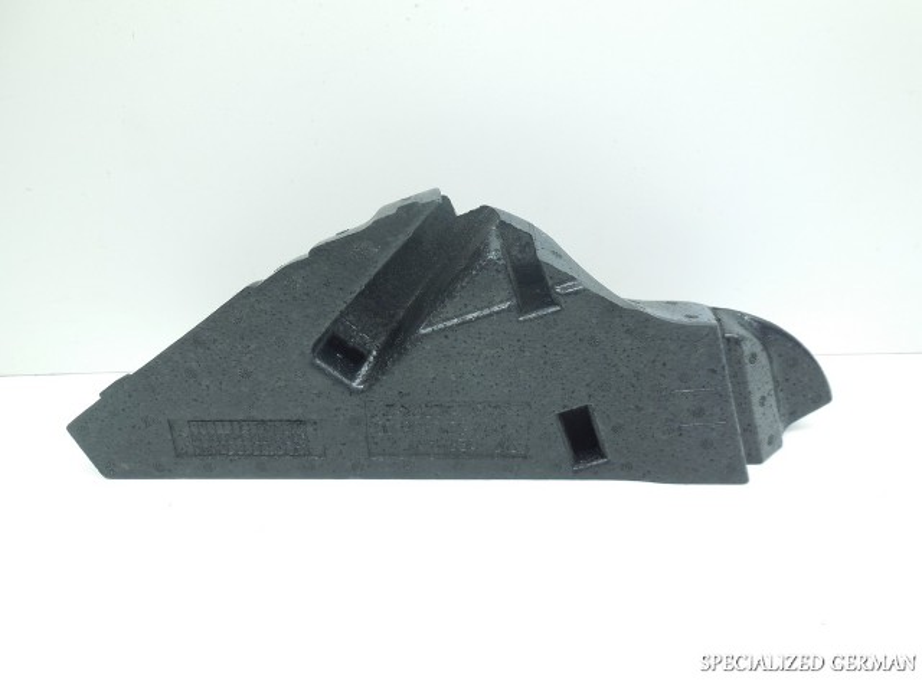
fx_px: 666
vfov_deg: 54.9
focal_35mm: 25
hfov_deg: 69.4
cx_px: 461
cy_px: 346
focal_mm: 4.5
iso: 125
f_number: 3.1
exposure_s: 1/40
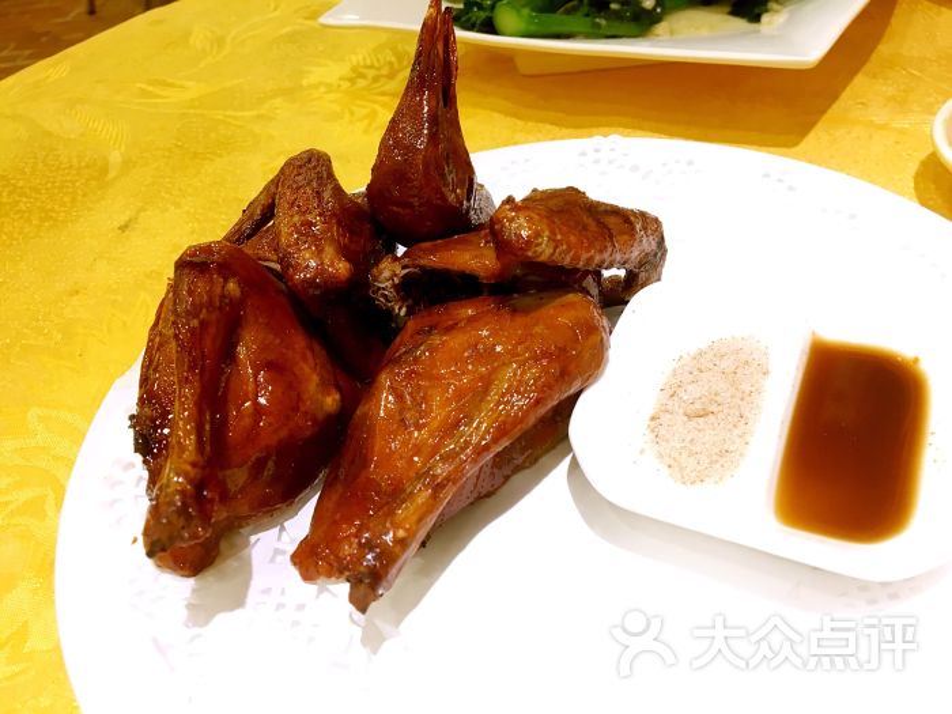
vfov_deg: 48.2
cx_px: 476
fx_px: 798
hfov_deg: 61.7
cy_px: 357
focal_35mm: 29
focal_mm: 4.15
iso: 100
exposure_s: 1/33
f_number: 2.2
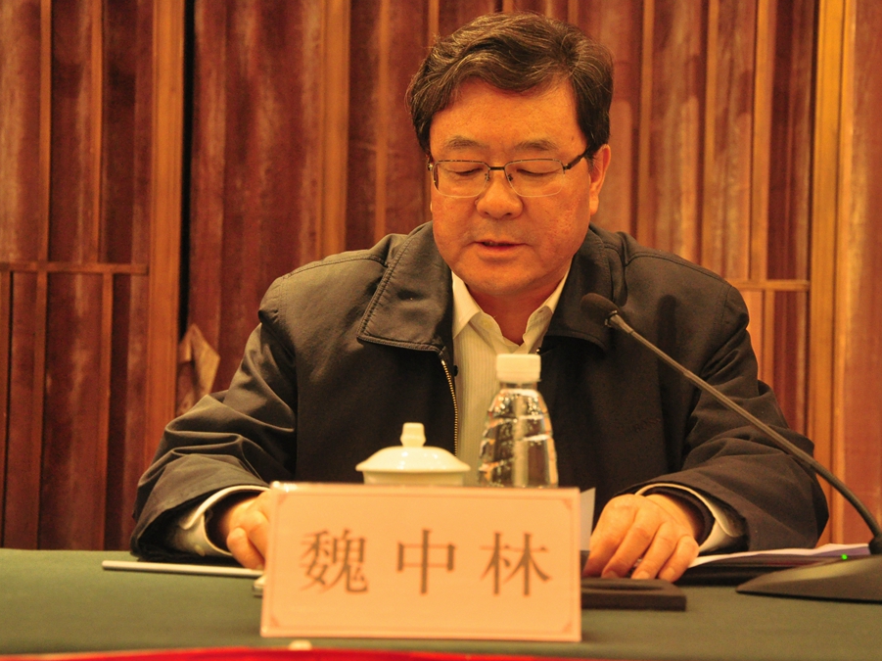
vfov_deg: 15.6
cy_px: 330
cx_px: 466
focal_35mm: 95
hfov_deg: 20.7
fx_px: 2420
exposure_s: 1/15
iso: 1600
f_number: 7.1
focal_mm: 58
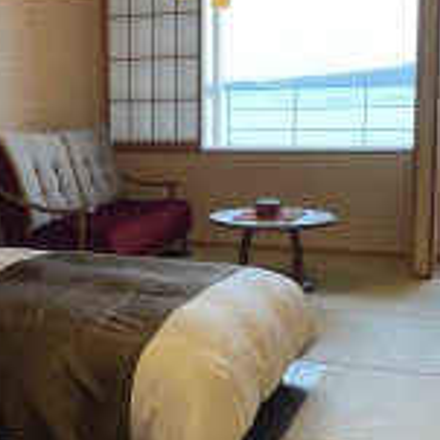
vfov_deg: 28.2
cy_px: 233
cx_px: 70
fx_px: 877
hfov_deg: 27.4
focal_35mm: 61
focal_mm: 4.2
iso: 100
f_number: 1.6
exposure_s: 1/120
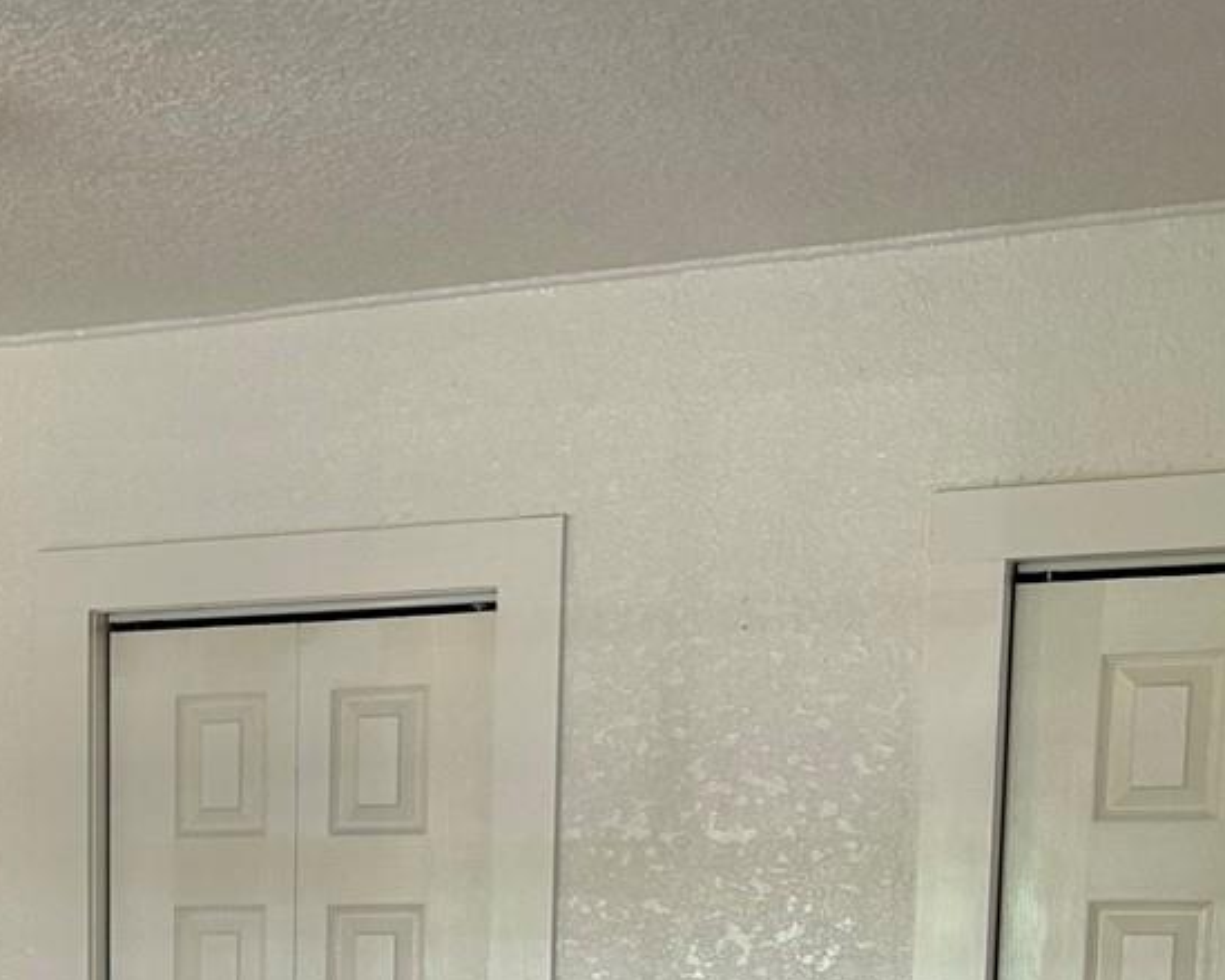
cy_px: 1190
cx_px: -158
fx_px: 2682
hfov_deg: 23.9
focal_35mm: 74
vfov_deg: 19.4
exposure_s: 1/60
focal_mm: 5.7
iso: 80
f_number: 1.5
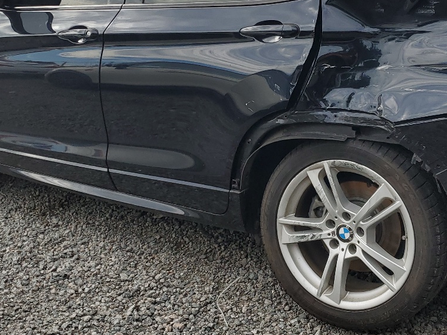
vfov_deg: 26.4
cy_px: 113
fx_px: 710
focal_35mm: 55
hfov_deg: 34.8
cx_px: 272
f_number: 1.5
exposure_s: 1/1667
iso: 50
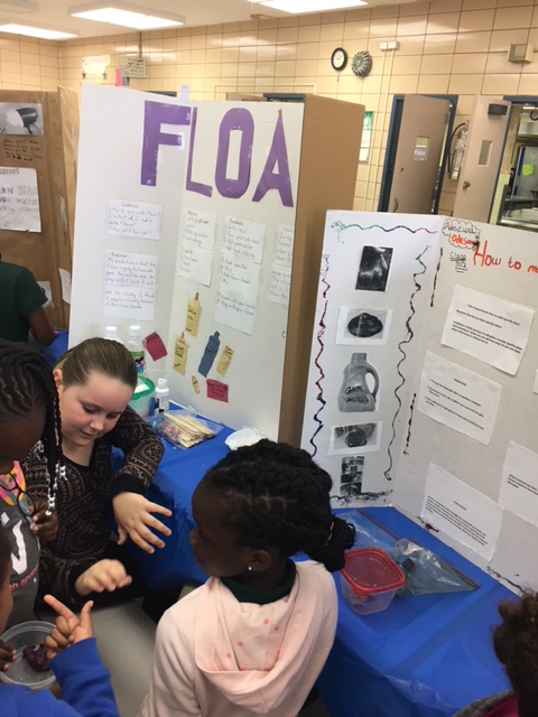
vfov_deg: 61.7
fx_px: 601
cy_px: 358
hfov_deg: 48.2
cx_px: 269
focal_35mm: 29
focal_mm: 4.15
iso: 32
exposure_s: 1/30
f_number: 2.2
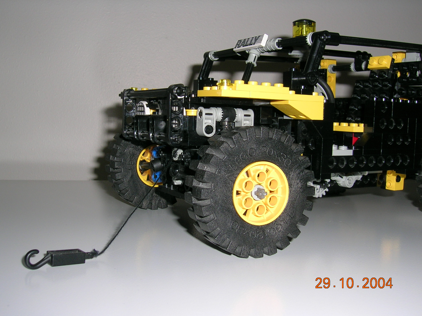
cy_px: 158
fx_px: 488
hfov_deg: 46.8
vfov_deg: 36.0
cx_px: 211
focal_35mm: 40
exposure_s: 1/60.1
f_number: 5
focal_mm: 6.1
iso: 50
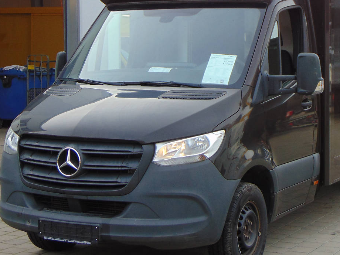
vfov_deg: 16.9
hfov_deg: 22.4
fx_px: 855
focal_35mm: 87
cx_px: 226
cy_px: 75
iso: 80
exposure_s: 1/200
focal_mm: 9
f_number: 3.5
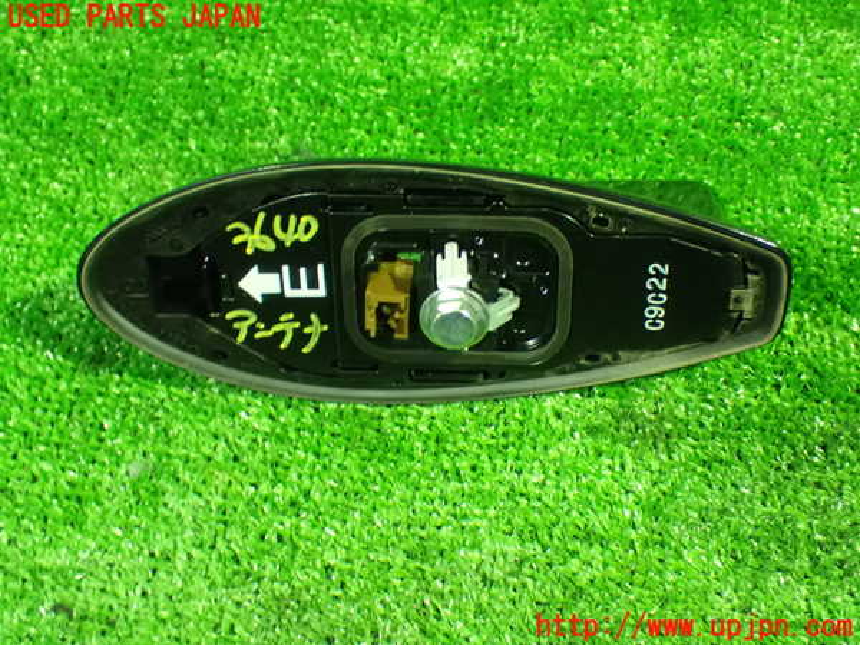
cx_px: 430
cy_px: 322
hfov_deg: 42.9
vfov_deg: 32.9
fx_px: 1093
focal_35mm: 44
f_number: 2.9
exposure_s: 1/25
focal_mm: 7.84
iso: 1600
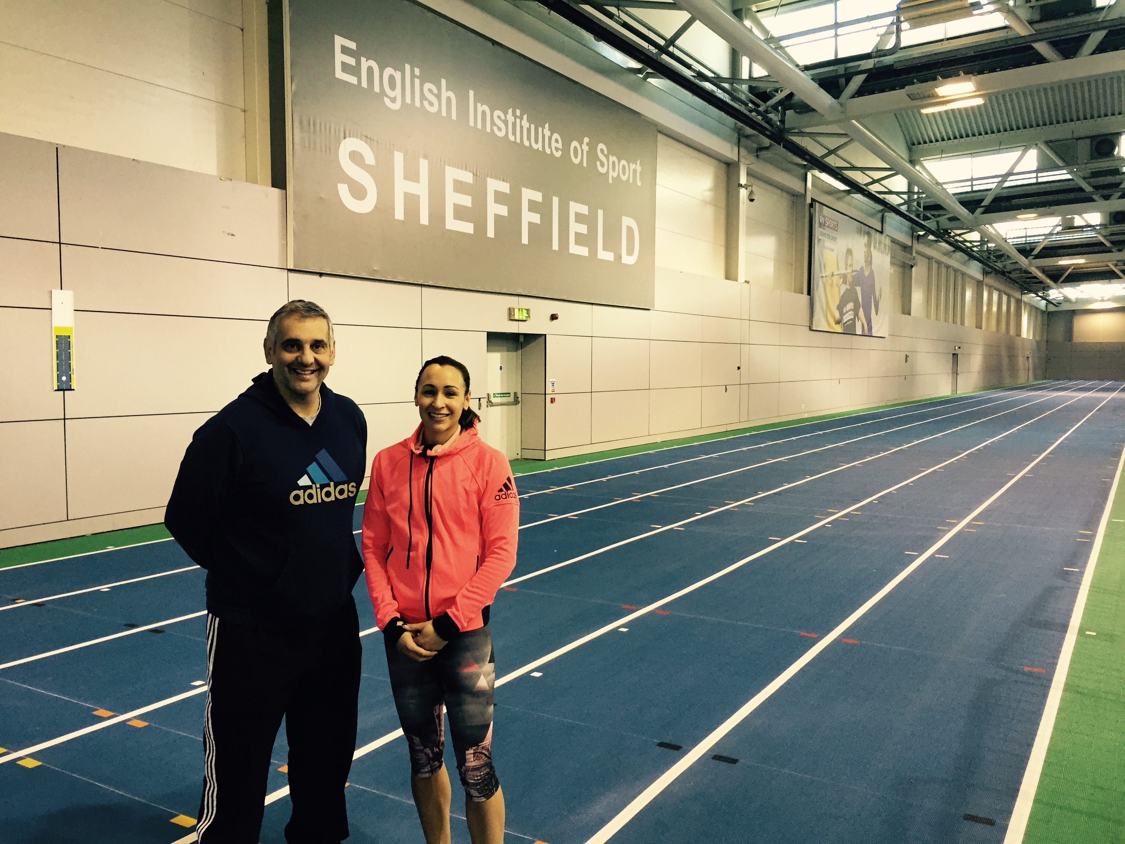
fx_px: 942
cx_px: 562
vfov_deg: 48.2
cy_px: 422
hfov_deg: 61.7
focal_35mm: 29
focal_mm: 4.15
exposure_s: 1/33
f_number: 2.2
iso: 64
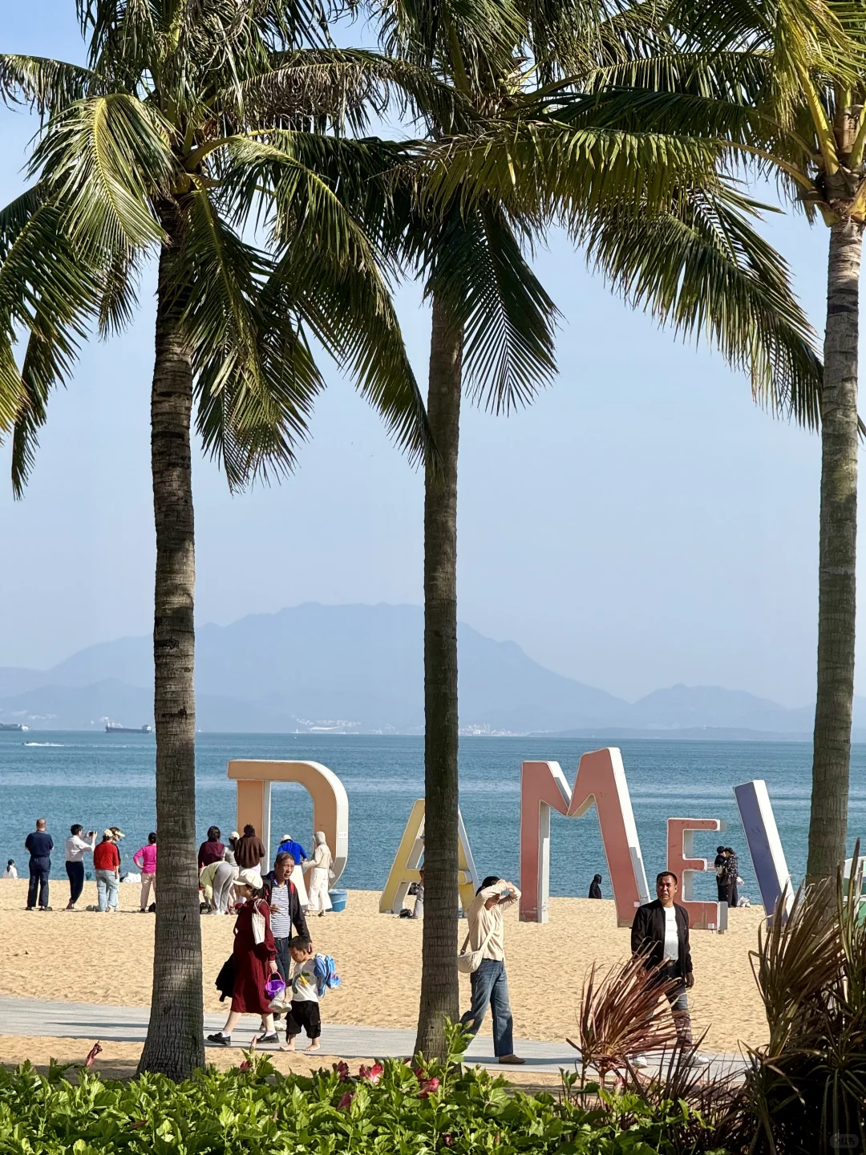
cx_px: 433
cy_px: 578
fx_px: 4003
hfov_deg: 12.3
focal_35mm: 120
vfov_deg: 16.4
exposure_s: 1/1689
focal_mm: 15.66
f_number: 2.8
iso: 50
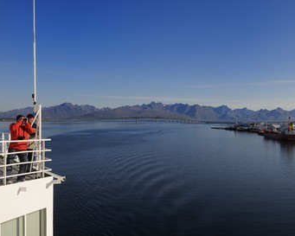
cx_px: 165
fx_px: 323
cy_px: 120
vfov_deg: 40.1
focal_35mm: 37
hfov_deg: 49.0
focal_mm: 32
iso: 200
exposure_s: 1/100
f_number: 22
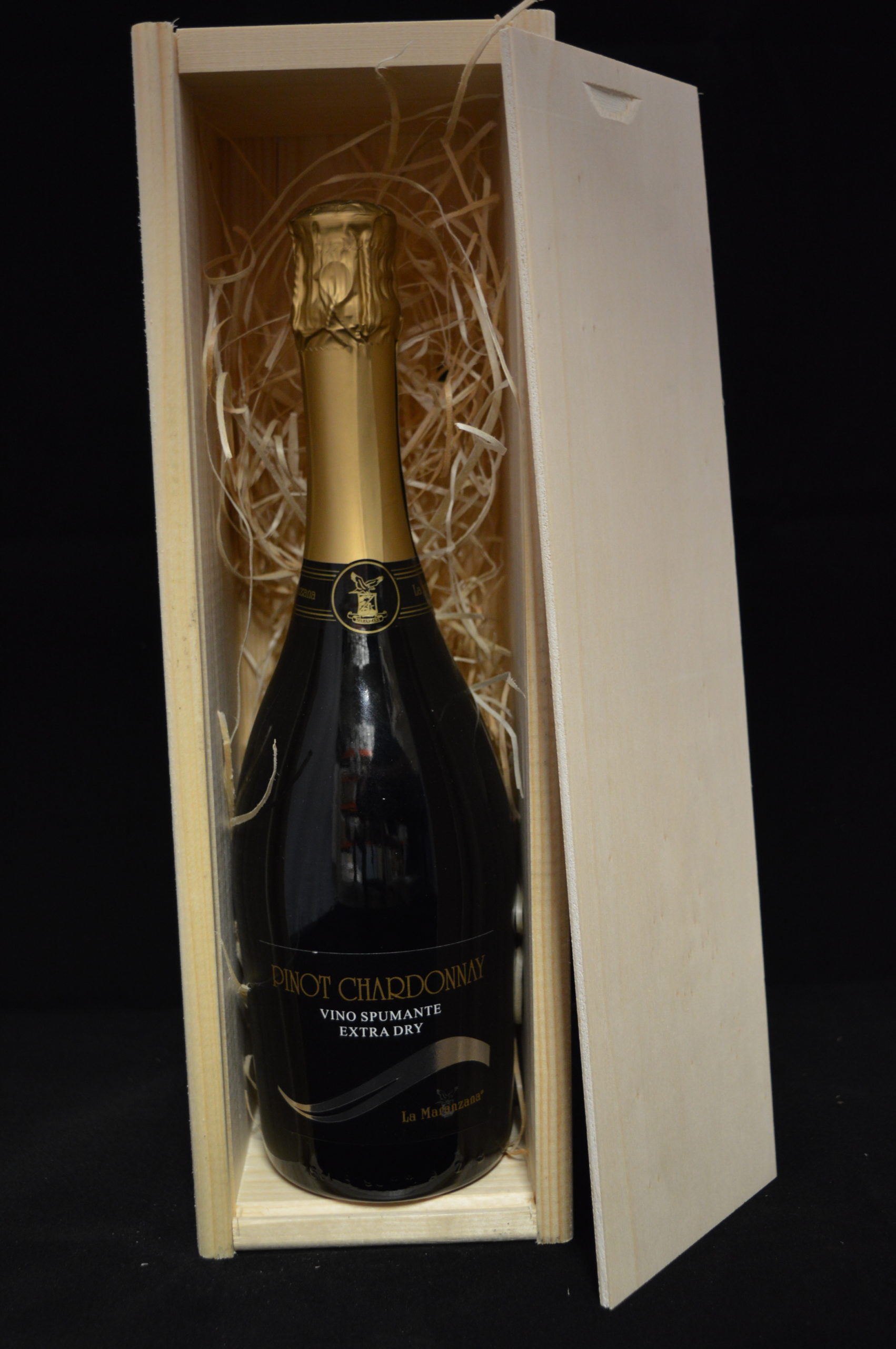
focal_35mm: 42
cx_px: 448
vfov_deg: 46.4
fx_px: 1571
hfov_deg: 31.8
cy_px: 674
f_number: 4.2
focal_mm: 28
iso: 800
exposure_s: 1/15
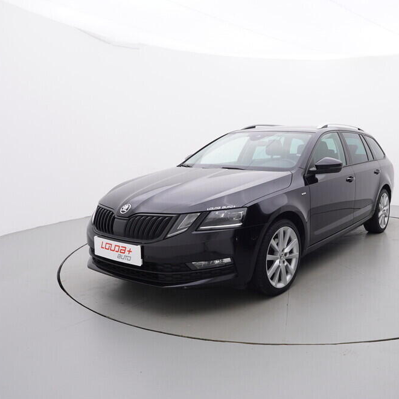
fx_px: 387
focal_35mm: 30
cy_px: 205
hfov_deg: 52.5
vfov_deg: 54.6
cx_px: 292
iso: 200
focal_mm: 15
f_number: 5
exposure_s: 1/80
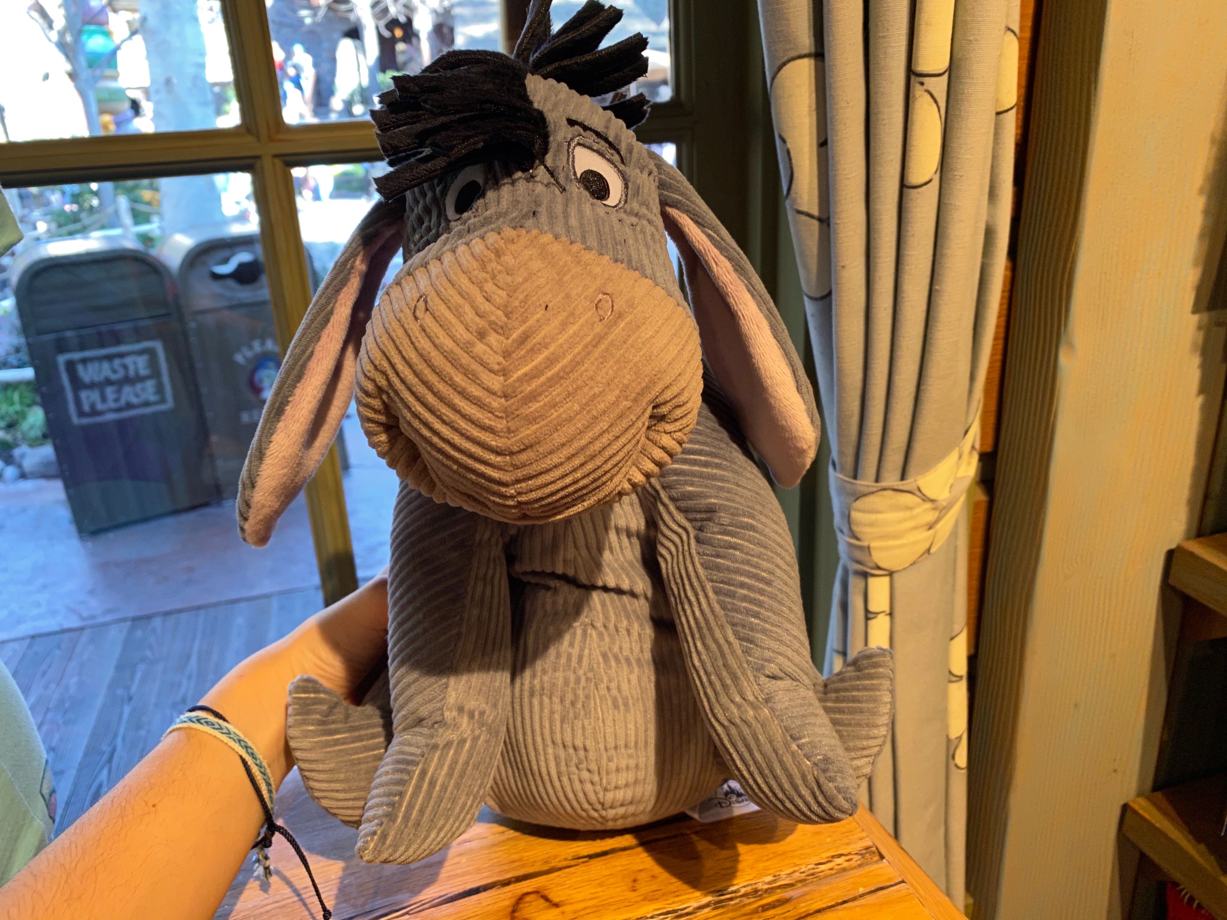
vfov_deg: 53.1
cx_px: 614
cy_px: 460
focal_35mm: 26
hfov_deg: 67.3
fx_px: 922
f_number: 1.8
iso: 100
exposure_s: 1/60
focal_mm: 4.25
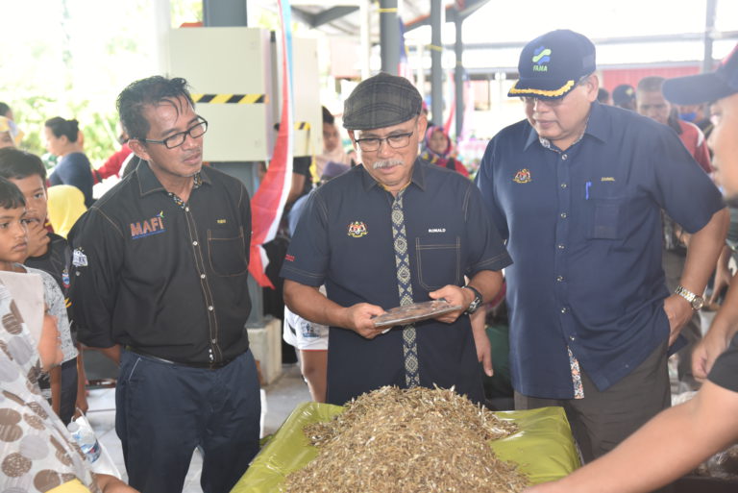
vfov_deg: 20.9
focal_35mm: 65
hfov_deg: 30.9
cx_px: 369
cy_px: 246
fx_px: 1333
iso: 800
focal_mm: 65
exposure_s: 1/100
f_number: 5
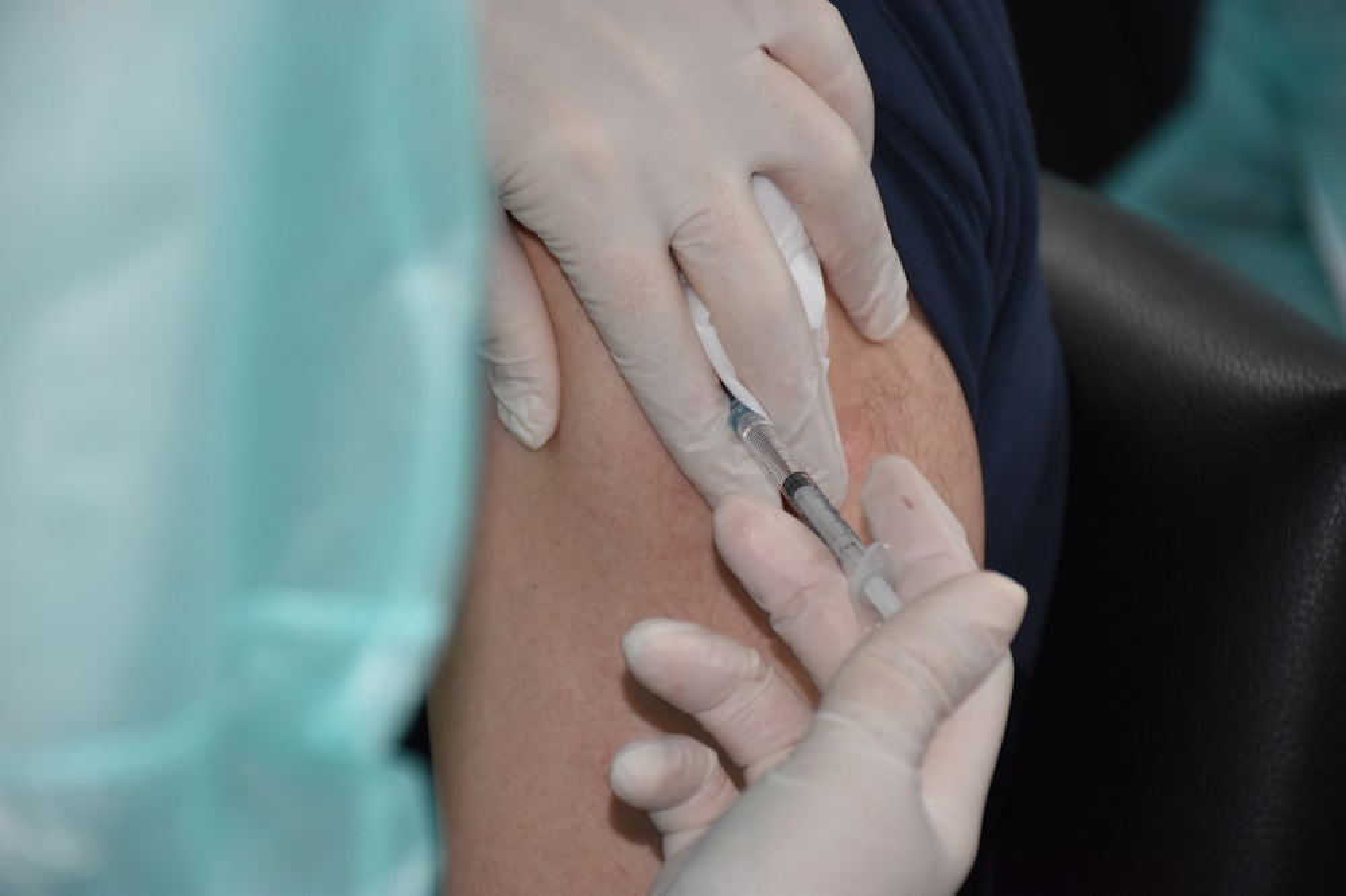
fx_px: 7849
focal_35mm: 210
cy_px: 448
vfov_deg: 6.5
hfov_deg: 9.8
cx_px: 673
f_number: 5.6
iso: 1000
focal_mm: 140
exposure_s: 1/60
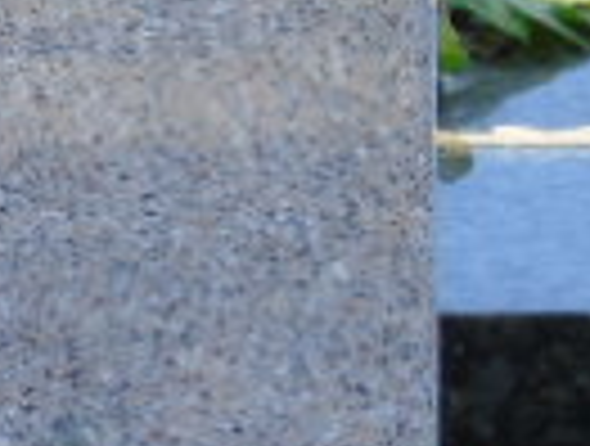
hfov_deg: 4.3
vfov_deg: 3.3
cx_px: -649
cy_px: 225
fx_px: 7828
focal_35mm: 458
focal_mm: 17
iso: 80
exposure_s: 1/80
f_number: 4.3
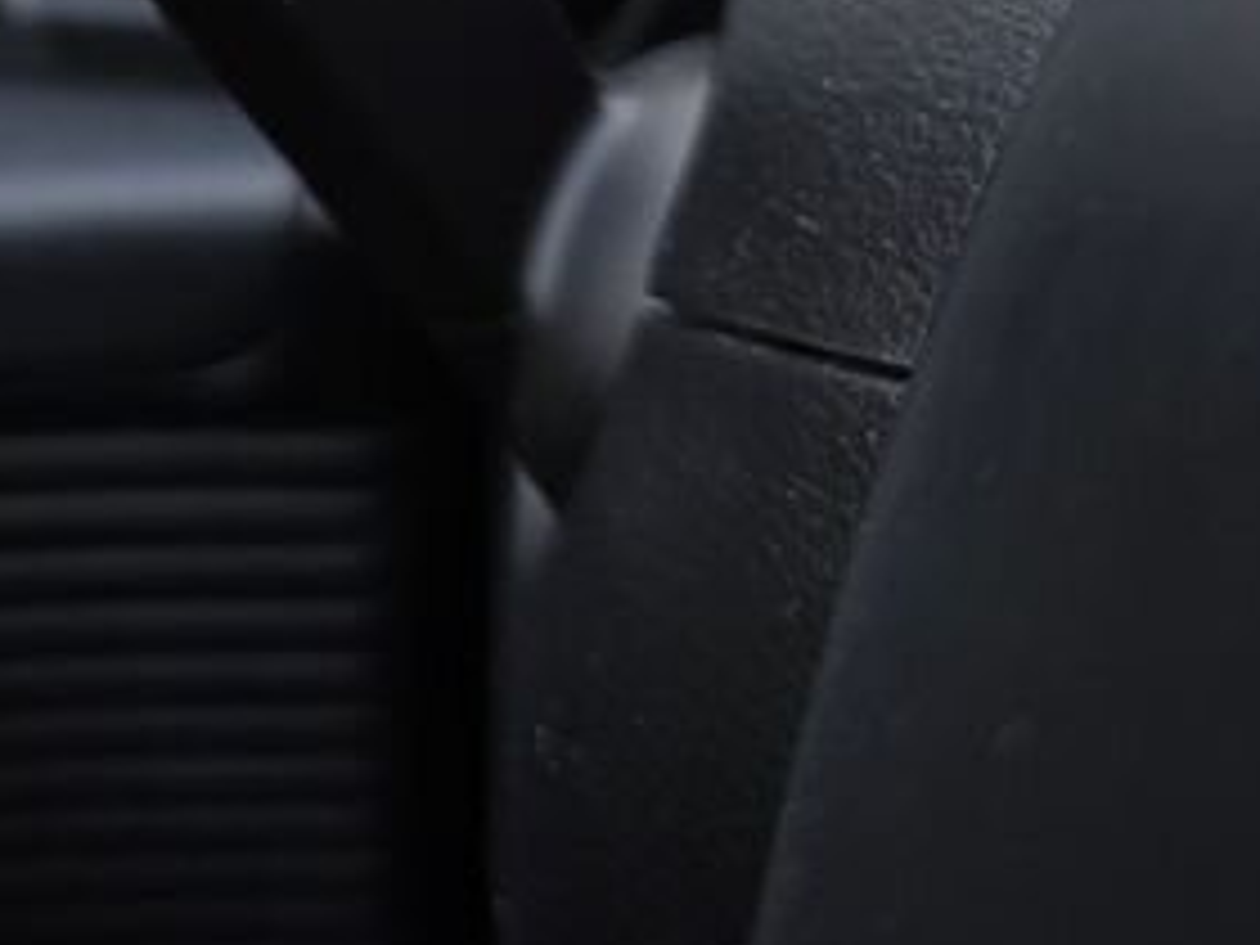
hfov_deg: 21.3
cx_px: -328
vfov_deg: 16.1
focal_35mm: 84
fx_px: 3058
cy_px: -464
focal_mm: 6.3
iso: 50
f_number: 1.7
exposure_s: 1/50
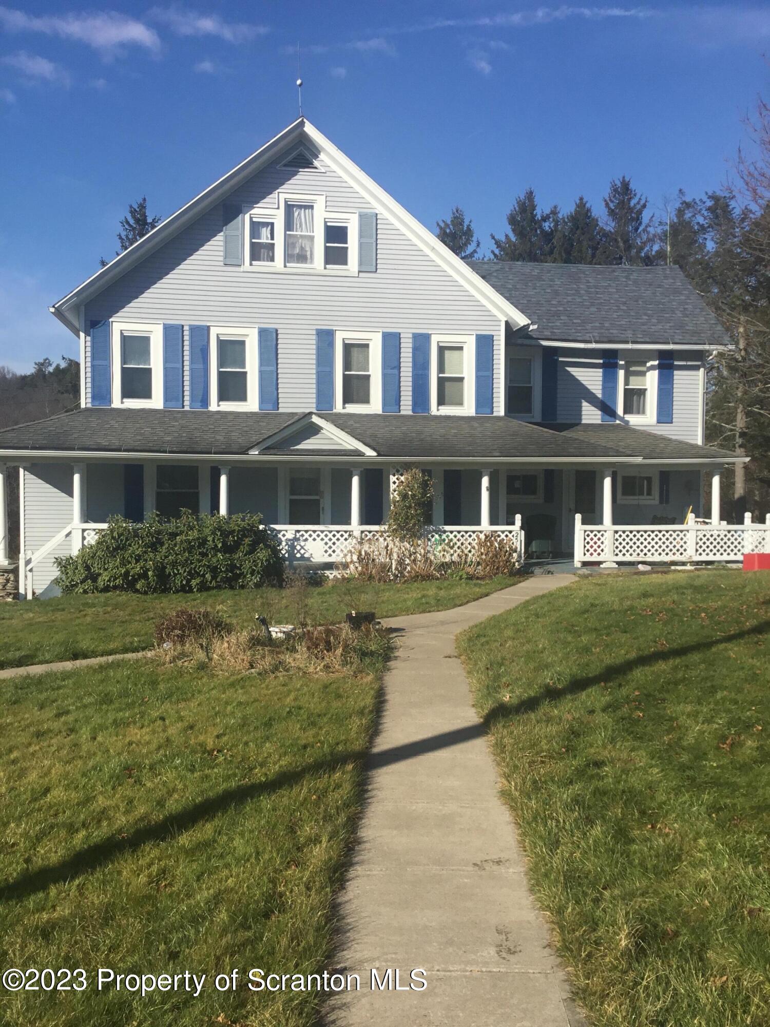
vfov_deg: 58.4
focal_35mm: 31
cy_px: 514
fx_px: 919
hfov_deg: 45.4
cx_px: 385
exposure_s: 1/1538
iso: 25
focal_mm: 3.3
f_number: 2.4
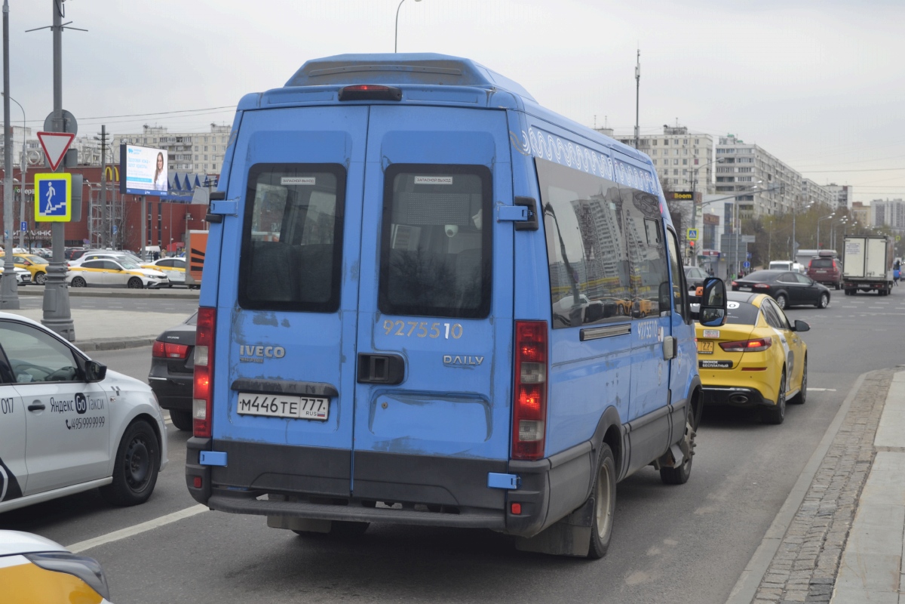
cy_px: 302
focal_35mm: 57
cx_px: 452
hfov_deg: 35.1
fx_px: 1433
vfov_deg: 23.8
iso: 100
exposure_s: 1/160
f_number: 6.3
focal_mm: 38
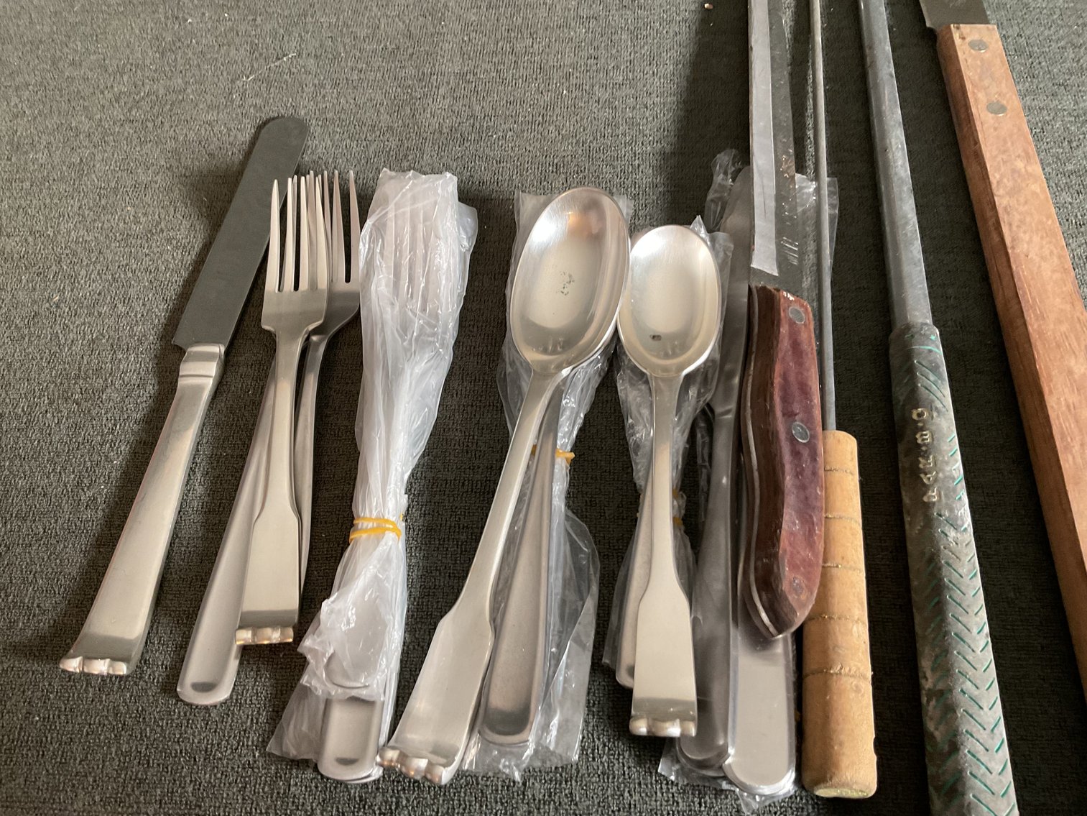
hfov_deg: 61.7
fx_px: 911
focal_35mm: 29
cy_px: 408
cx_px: 544
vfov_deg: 48.2
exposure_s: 1/60
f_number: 1.8
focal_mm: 3
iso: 160
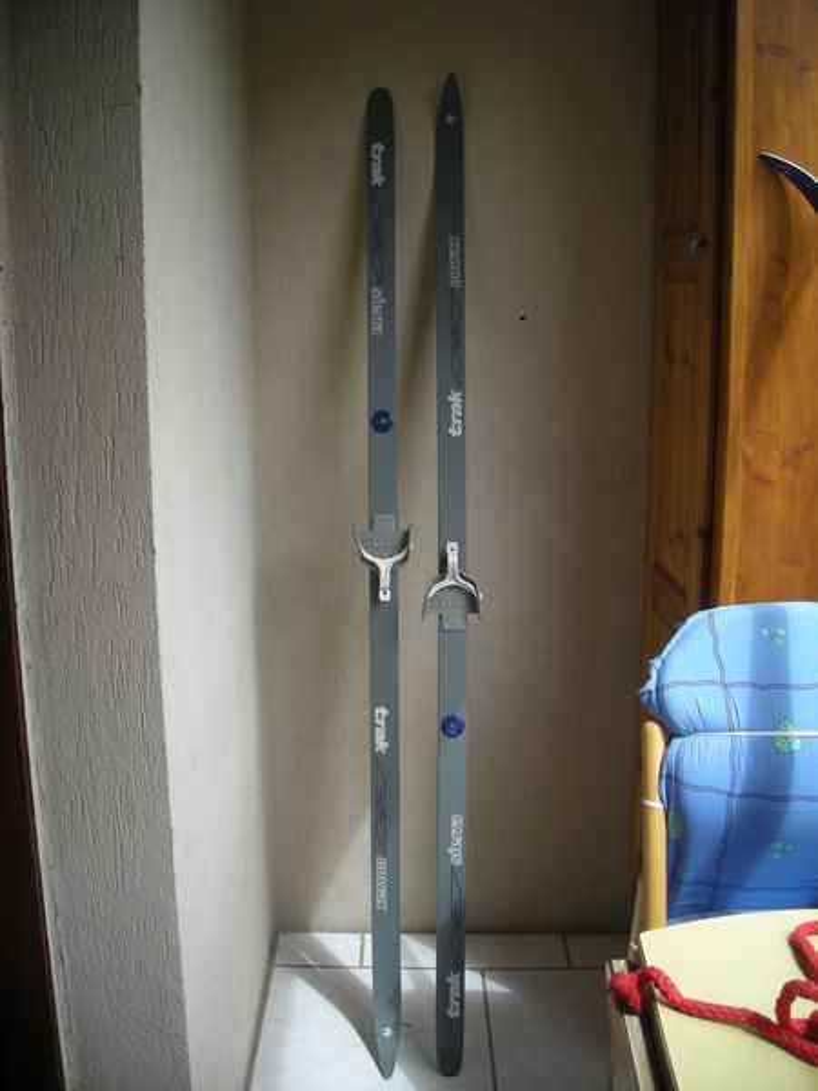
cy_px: 546
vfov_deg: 52.6
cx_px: 409
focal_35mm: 35
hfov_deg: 40.7
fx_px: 1103
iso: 50
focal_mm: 5.7
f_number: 2.8
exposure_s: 1/305
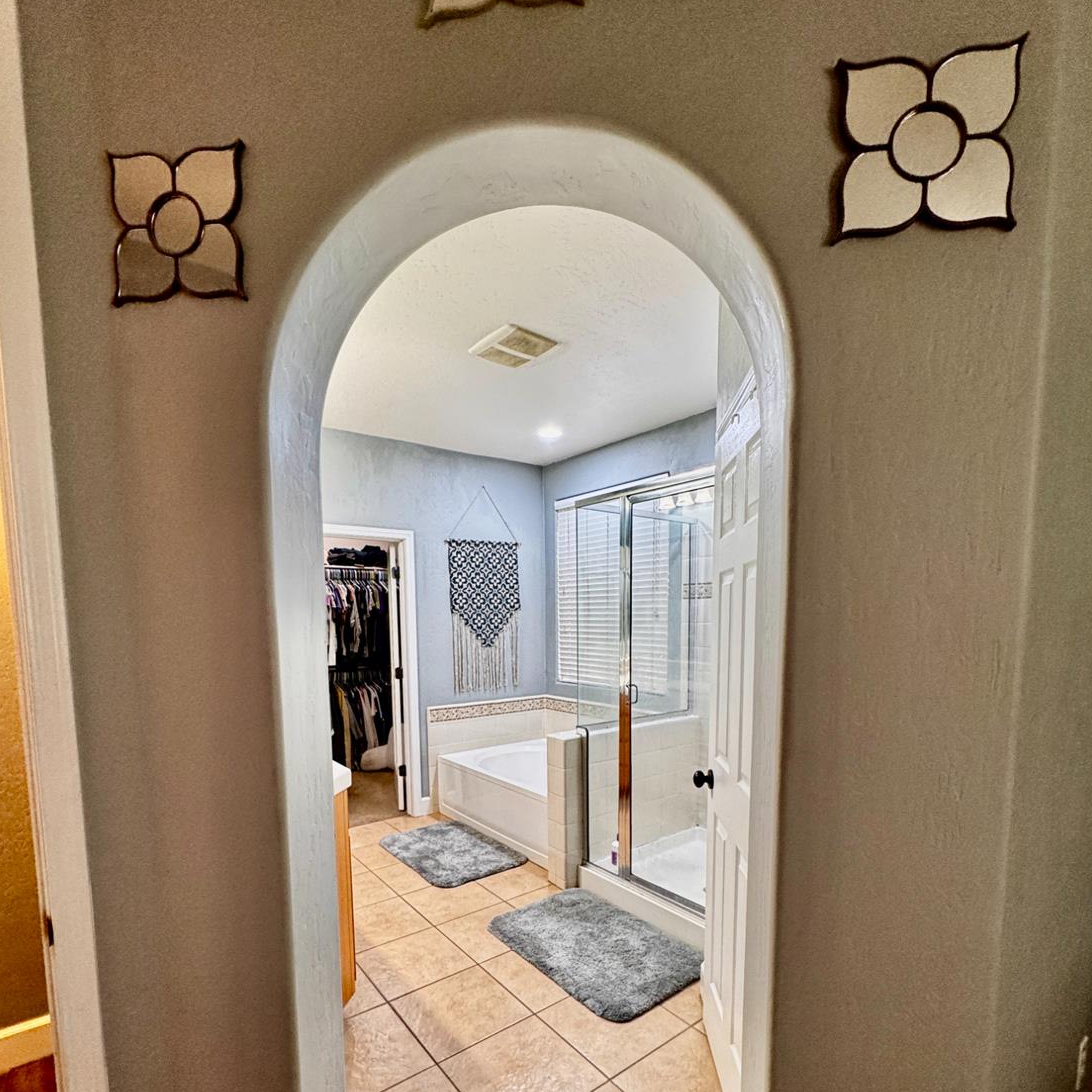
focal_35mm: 17
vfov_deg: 82.5
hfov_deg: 84.0
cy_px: 678
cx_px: 542
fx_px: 607
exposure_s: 1/60
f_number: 2.2
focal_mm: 2.22
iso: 250
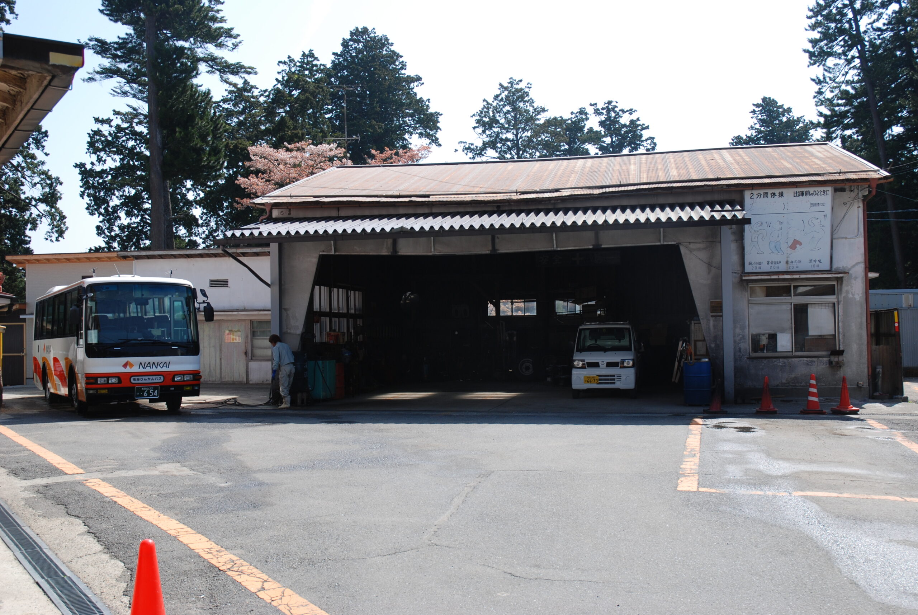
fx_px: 957
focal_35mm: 38
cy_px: 308
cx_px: 459
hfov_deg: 51.2
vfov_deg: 35.6
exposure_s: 1/200
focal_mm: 25
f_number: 7.1
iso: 100
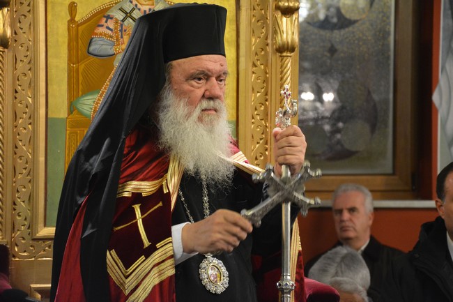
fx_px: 1849
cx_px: 226
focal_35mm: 147
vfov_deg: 9.3
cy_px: 151
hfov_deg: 14.0
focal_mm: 98
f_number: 5.6
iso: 3200
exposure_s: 1/30
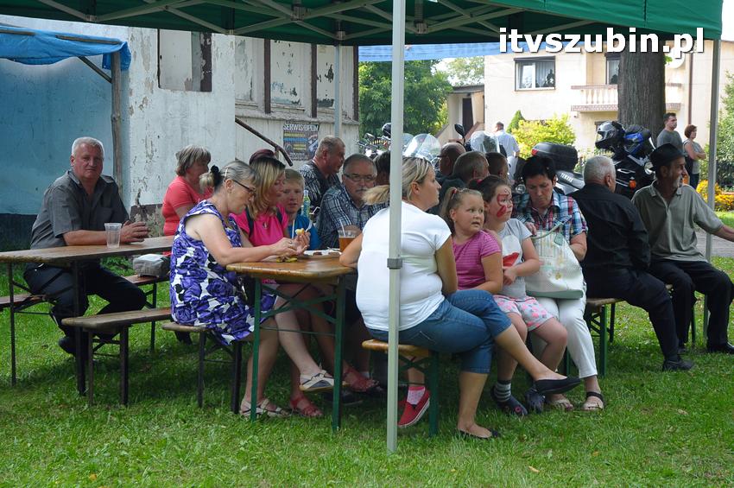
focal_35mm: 78
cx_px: 367
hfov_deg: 26.0
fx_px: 1589
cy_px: 244
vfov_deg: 17.5
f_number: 8
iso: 640
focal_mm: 52
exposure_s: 1/250
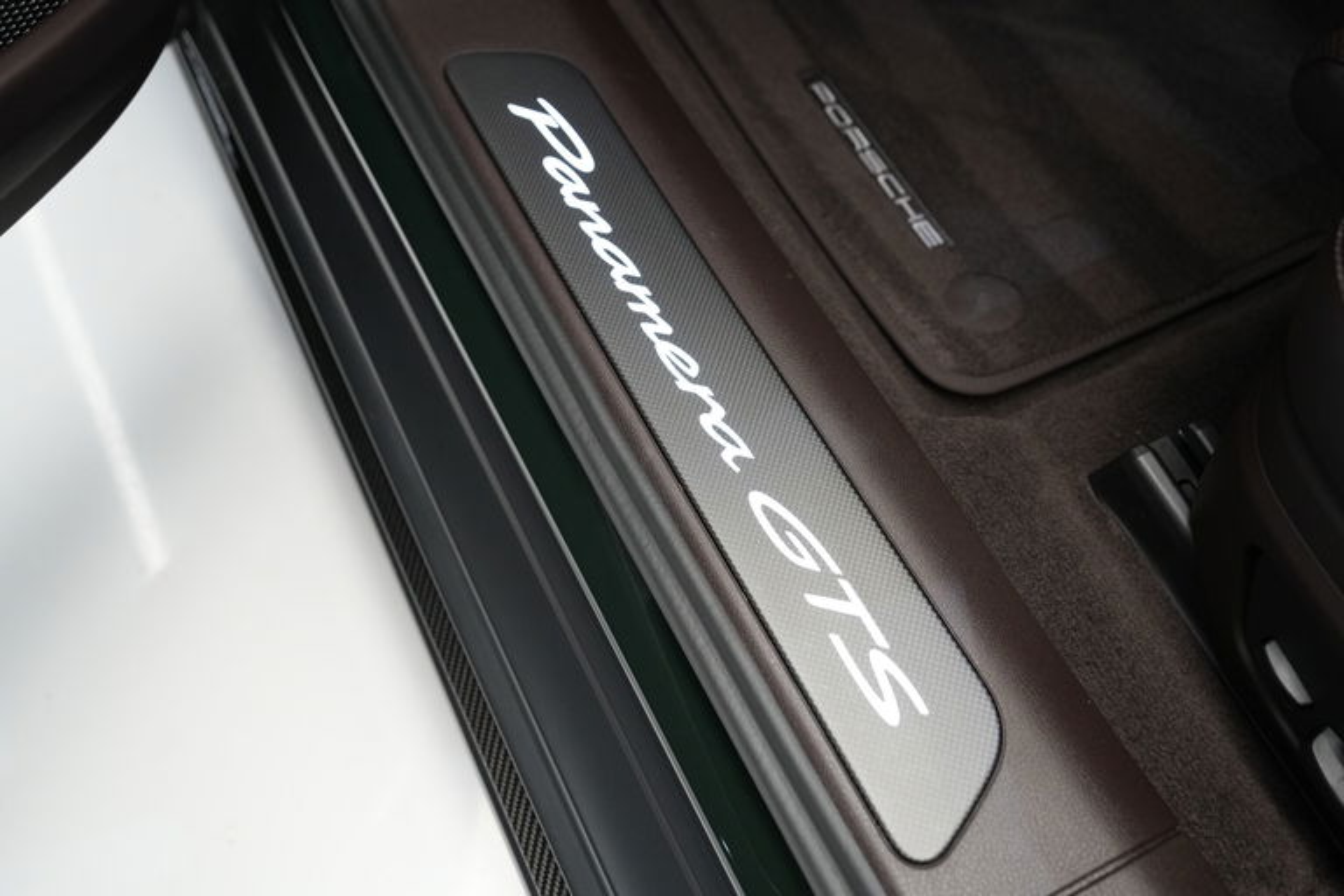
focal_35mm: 35
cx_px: 672
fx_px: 1307
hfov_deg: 54.4
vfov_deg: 37.9
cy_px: 448
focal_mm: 35
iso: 2500
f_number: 4
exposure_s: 1/30
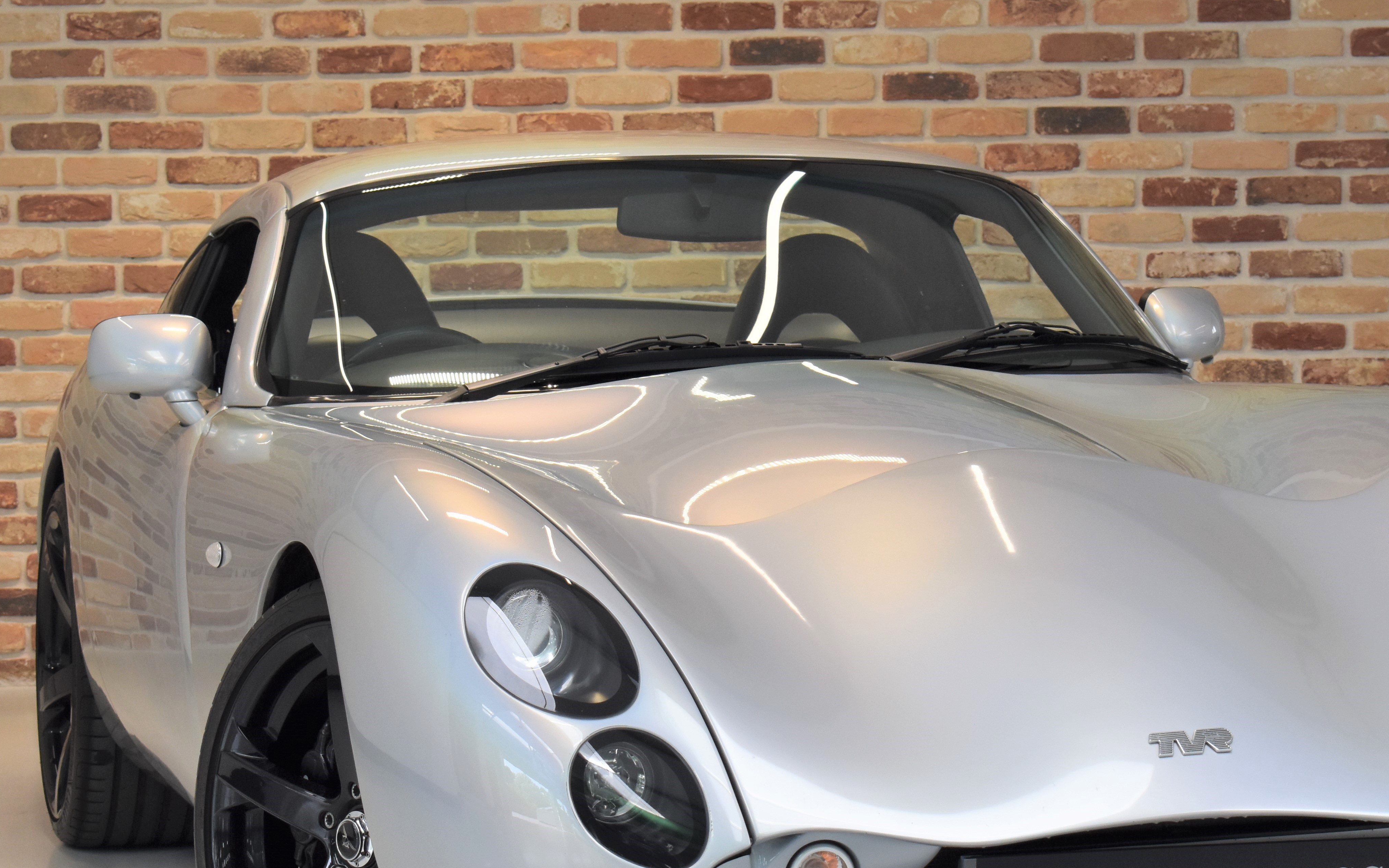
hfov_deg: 17.8
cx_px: 849
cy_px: 515
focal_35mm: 117
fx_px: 4429
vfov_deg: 11.2
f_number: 7.1
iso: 640
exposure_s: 1/200
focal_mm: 52
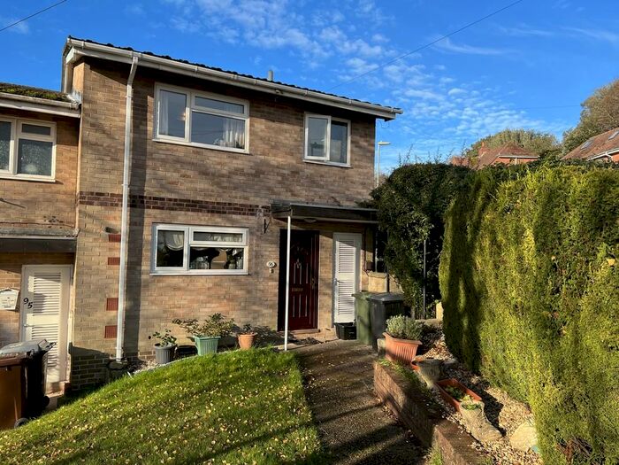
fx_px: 465
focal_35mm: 26
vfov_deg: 53.1
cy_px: 232
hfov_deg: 67.3
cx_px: 310
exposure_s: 1/1808
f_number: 1.5
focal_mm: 5.7
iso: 50
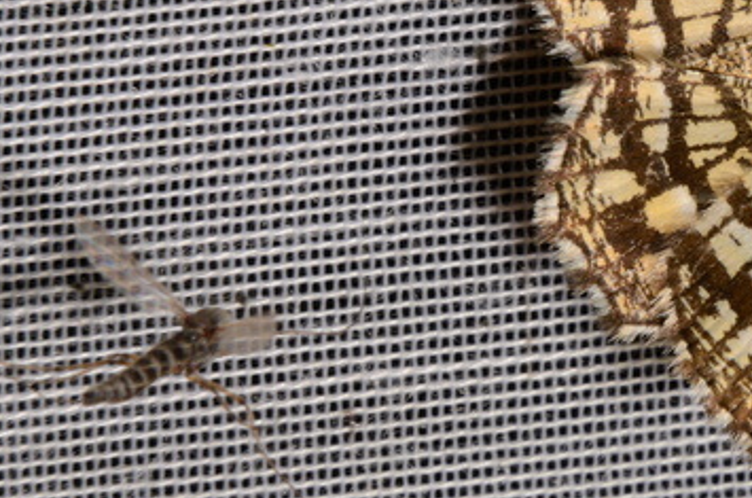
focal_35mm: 284
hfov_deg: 7.2
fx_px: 5922
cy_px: 68
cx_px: 805
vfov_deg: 4.8
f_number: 25
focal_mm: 85
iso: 100
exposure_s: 1/60
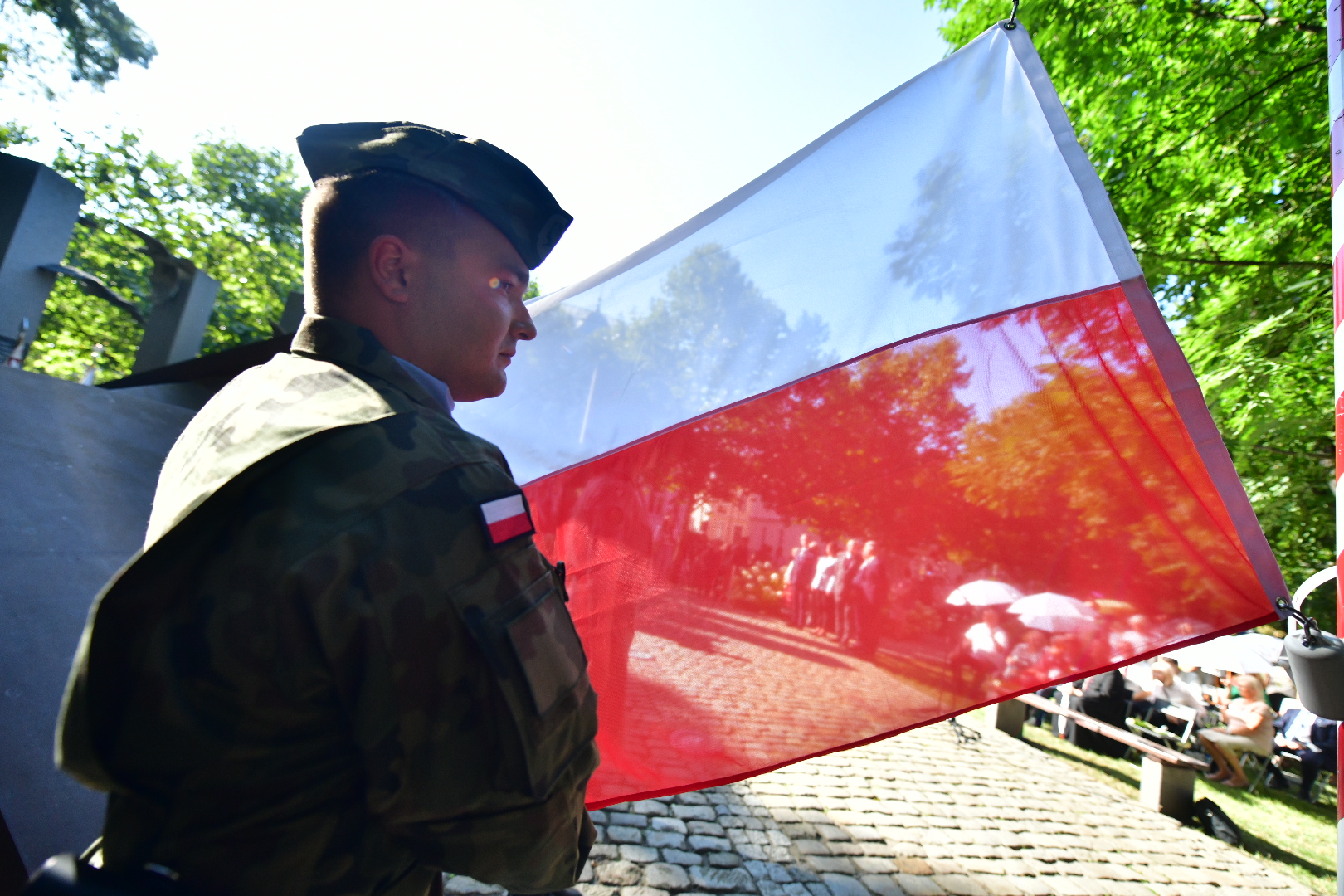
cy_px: 448
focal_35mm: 14
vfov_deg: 81.2
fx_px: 523
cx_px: 672
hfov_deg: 104.3
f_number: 2.8
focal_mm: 14
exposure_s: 1/2500
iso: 800
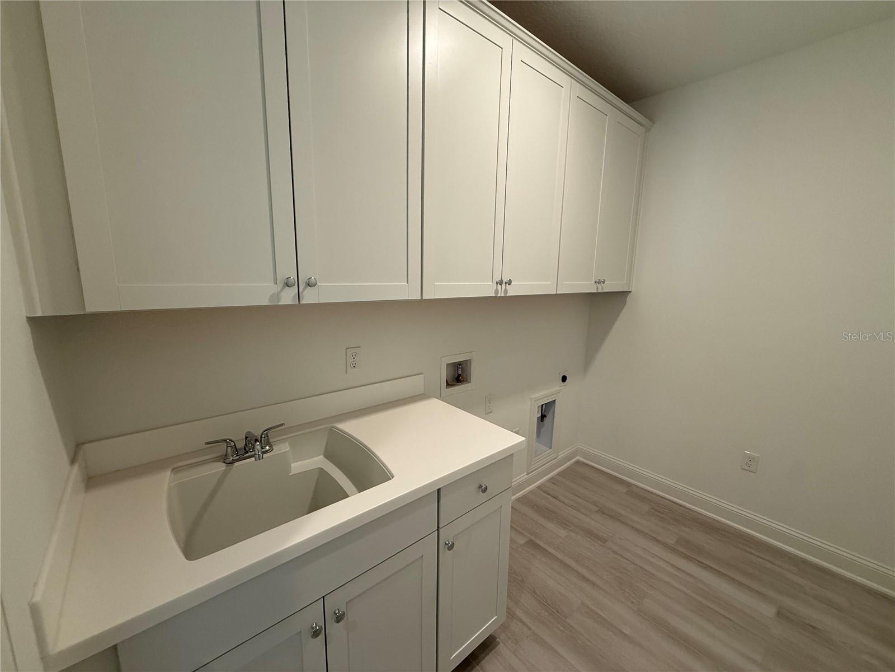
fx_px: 362
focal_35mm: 14
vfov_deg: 85.7
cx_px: 448
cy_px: 336
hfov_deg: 102.1
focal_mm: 2.22
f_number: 2.2
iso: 200
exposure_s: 1/120
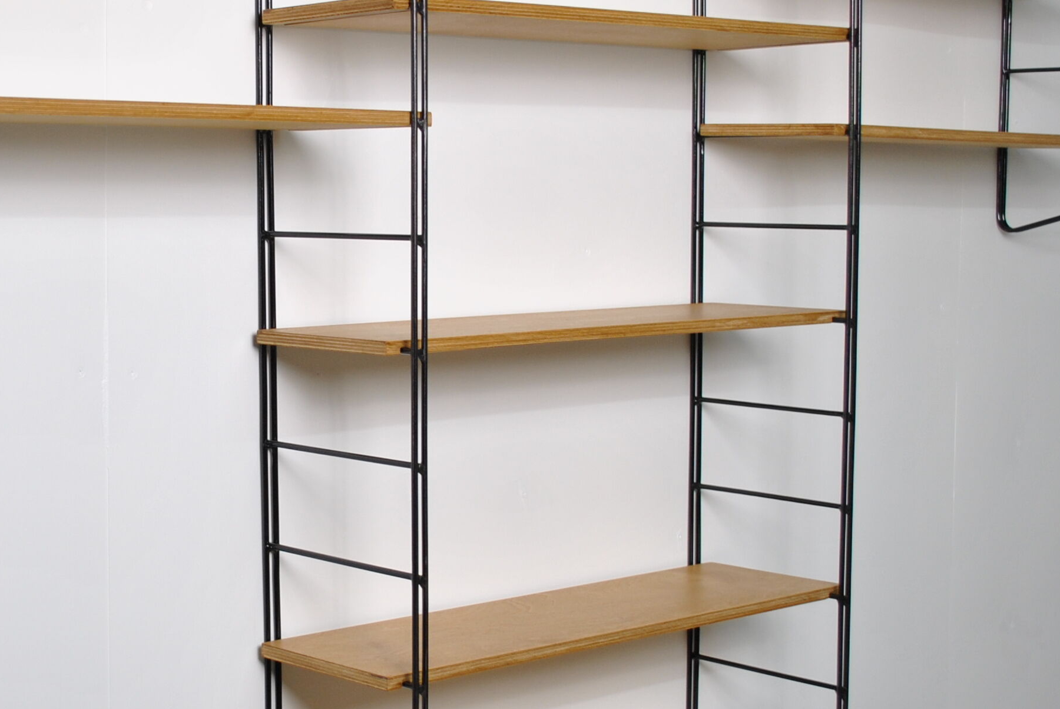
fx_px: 2093
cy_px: 358
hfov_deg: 27.9
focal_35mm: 71
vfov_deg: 19.2
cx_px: 239
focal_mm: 22
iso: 200
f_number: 4
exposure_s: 1/40
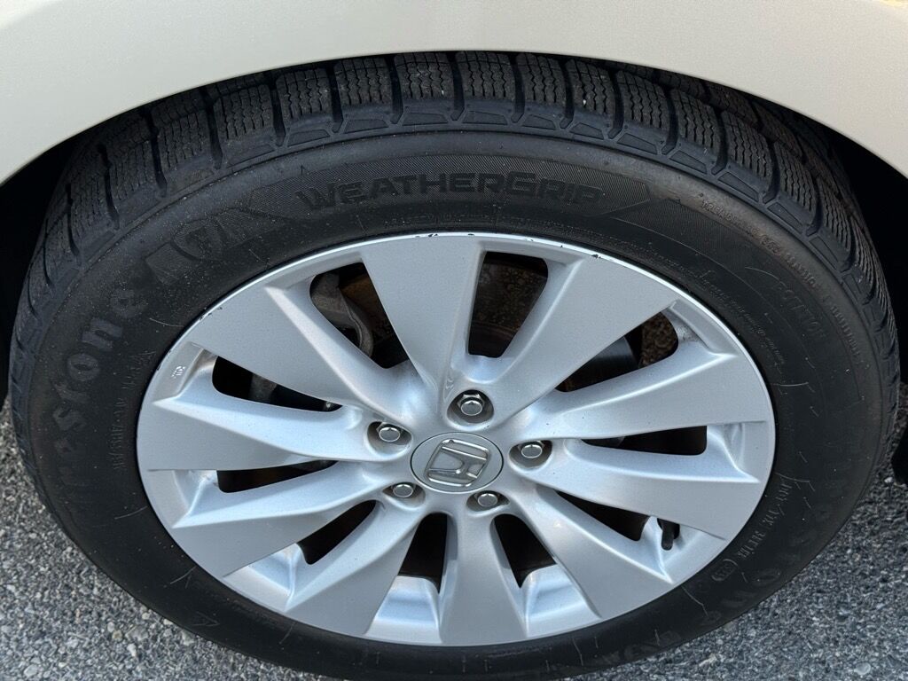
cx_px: 454
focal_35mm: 48
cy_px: 340
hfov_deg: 39.7
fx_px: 1259
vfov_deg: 30.3
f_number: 1.78
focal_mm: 6.76
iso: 100
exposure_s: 1/235
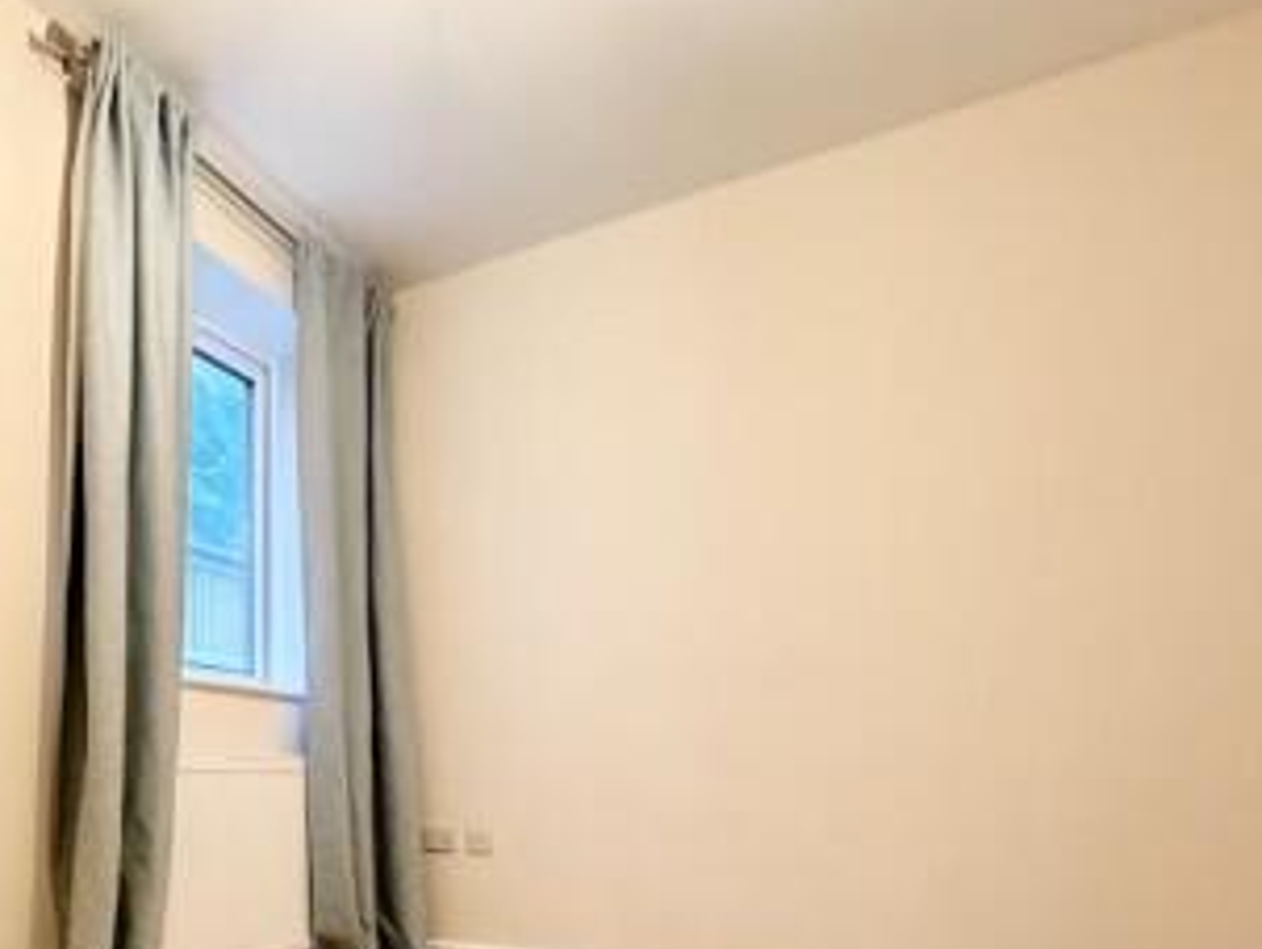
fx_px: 985
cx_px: 207
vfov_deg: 47.2
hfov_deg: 58.8
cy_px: 821
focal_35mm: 27
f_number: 2.2
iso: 800
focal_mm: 2.22
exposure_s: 1/50
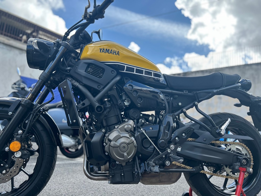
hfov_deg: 67.3
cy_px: 98
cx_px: 130
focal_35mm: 26
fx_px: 196
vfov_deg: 53.1
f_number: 1.5
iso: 50
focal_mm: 5.7
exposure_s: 1/1621
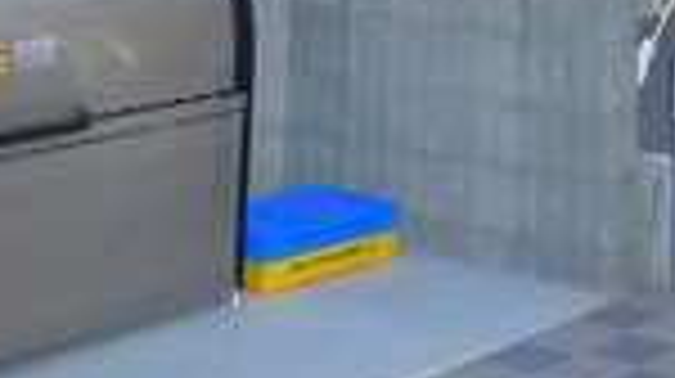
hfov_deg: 16.9
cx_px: 781
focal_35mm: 122
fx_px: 2181
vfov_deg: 8.1
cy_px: -832
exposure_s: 1/400
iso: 400
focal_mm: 5.1
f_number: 2.8
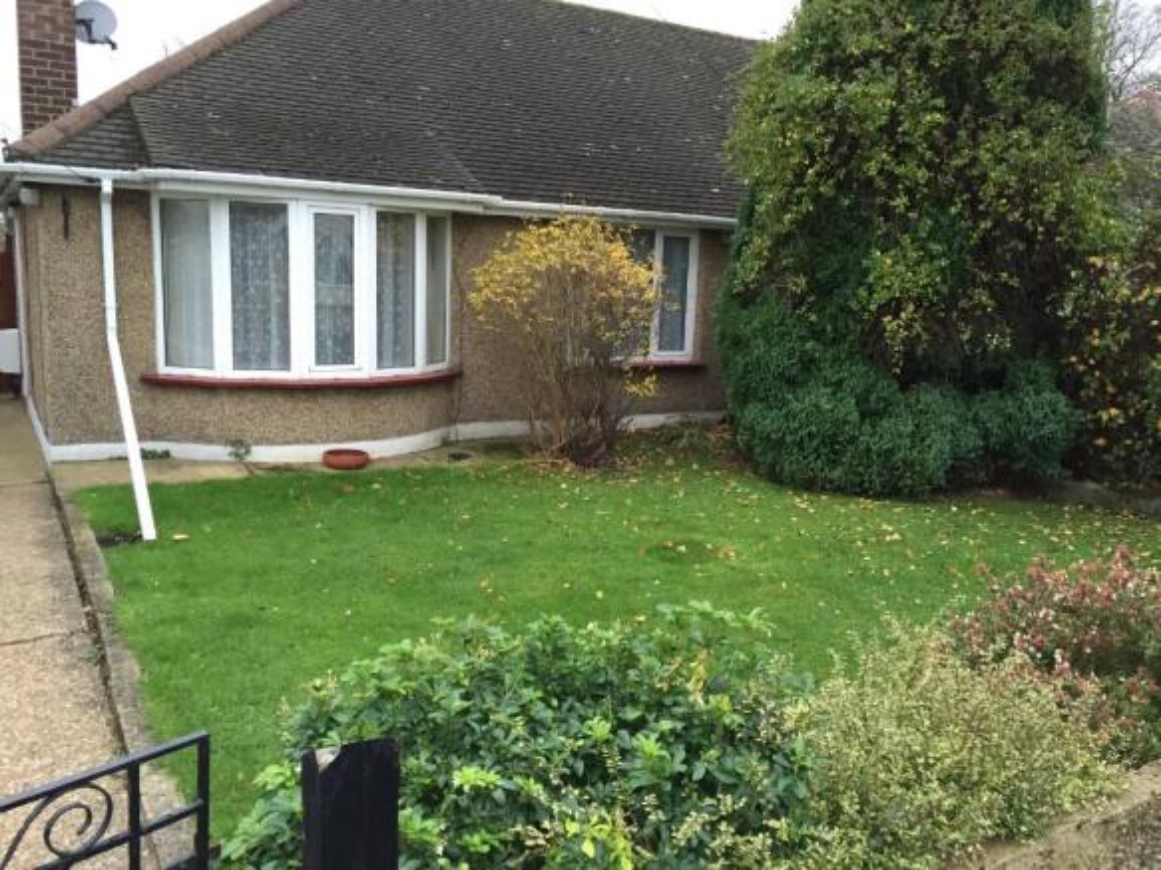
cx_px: 580
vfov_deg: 48.2
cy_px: 435
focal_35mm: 29
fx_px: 972
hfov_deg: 61.7
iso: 40
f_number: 2.2
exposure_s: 1/30
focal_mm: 4.15
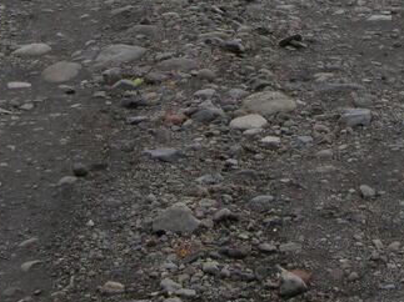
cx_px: 341
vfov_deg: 12.8
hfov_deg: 17.5
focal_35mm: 111
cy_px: -110
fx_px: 1295
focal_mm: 7.5
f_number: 4.8
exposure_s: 1/185
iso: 100
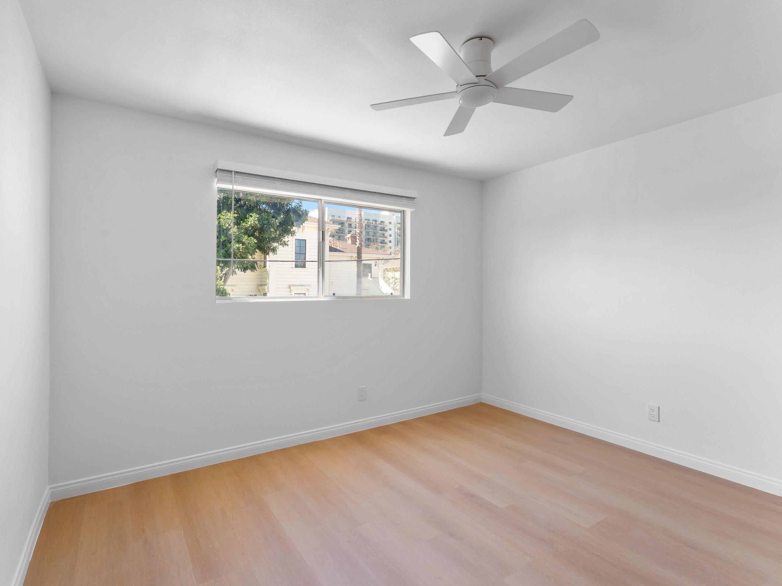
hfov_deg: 94.2
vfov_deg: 78.1
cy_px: 296
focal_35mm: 16
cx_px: 355
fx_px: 361
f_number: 10
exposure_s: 1/8
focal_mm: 14
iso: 640
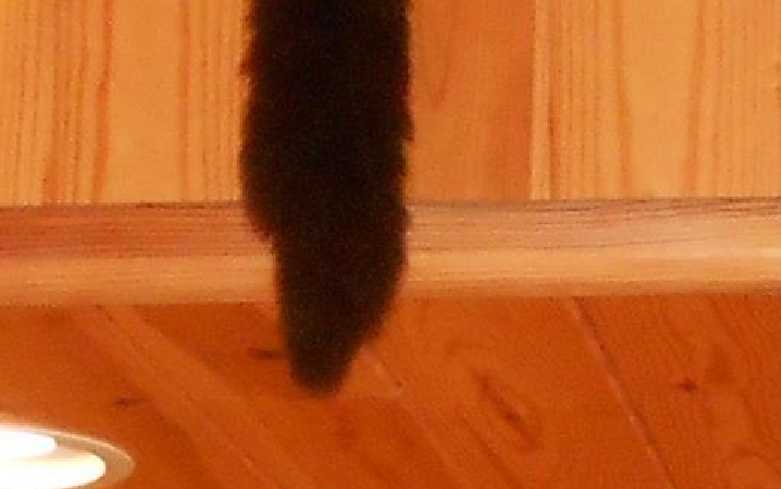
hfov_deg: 12.5
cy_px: 941
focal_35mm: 162
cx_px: 1038
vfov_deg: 7.8
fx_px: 3449
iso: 250
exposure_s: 1/25
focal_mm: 4.6
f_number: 3.2
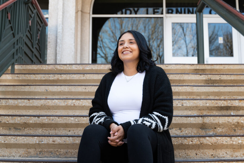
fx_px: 359
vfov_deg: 25.5
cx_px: 122
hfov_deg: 37.5
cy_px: 82
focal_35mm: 53
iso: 200
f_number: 5
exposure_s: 1/100
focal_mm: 53
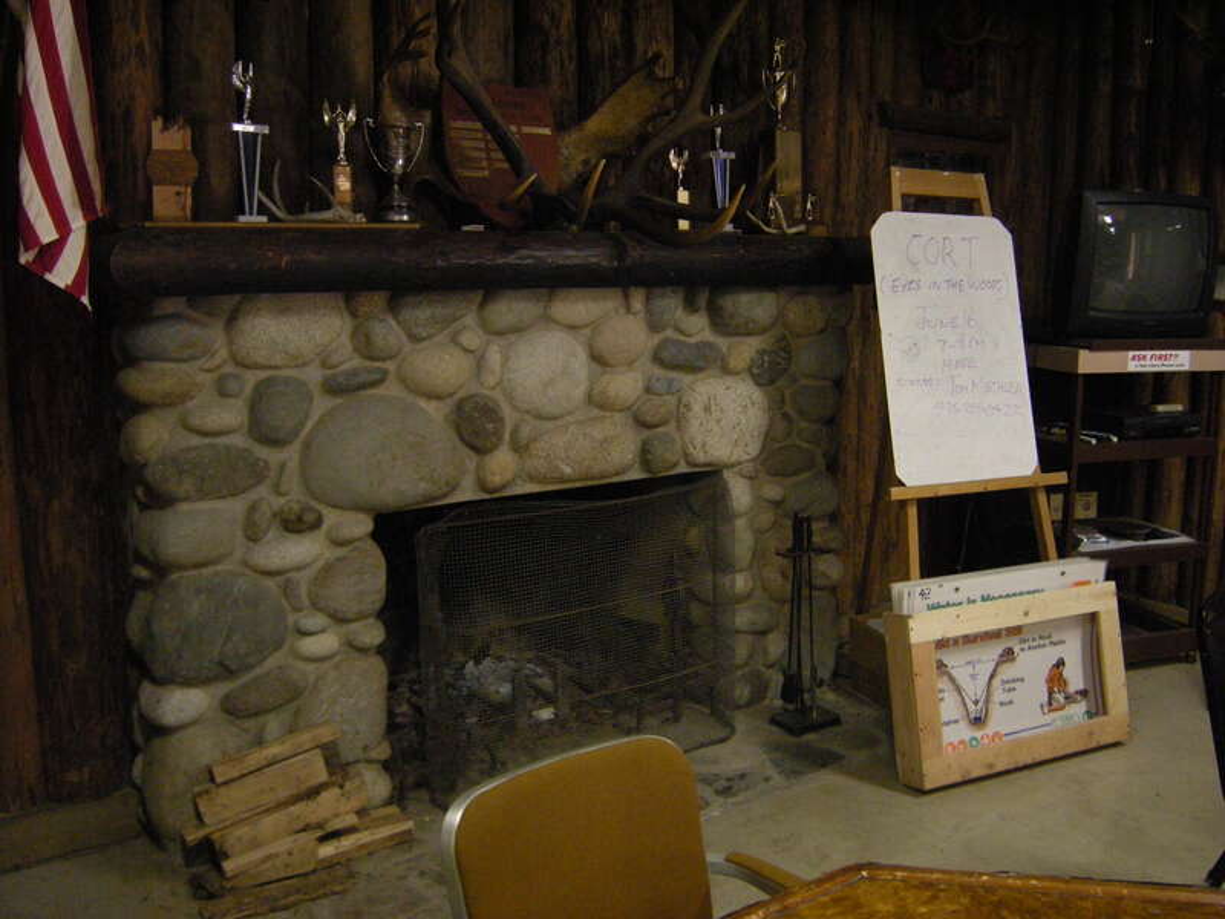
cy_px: 460
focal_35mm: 31
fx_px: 1097
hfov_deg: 58.4
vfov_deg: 45.4
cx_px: 612
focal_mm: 5.3
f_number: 2.9
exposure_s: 1/27.3
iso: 400
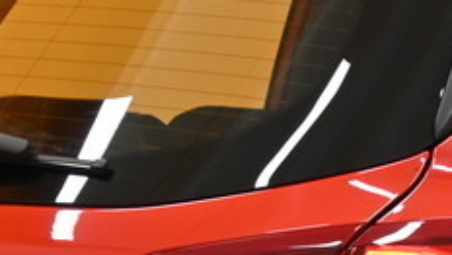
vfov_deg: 4.9
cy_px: 430
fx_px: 2957
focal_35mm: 246
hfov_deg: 8.6
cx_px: 532
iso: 320
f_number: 4
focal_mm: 22.5
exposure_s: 1/40
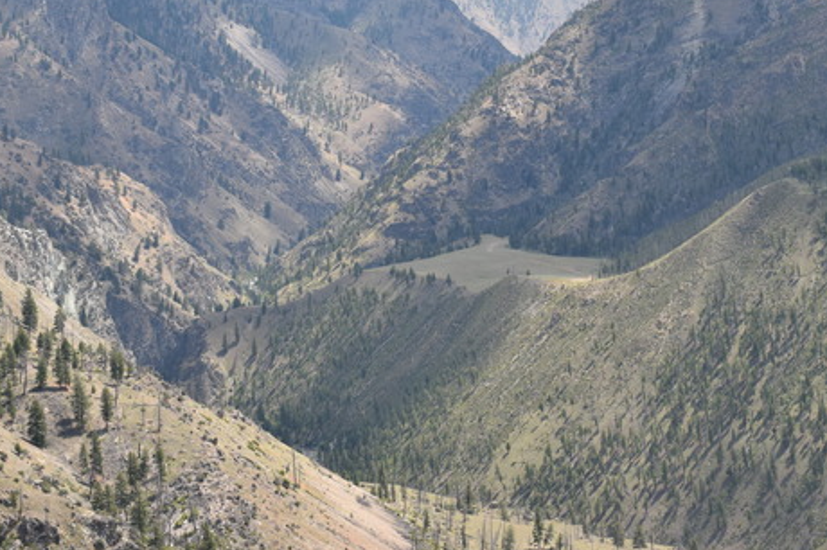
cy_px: 84
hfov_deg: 25.0
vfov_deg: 16.7
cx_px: 538
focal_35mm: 81
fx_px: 1856
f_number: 10
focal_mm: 31
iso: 640
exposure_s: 1/1000
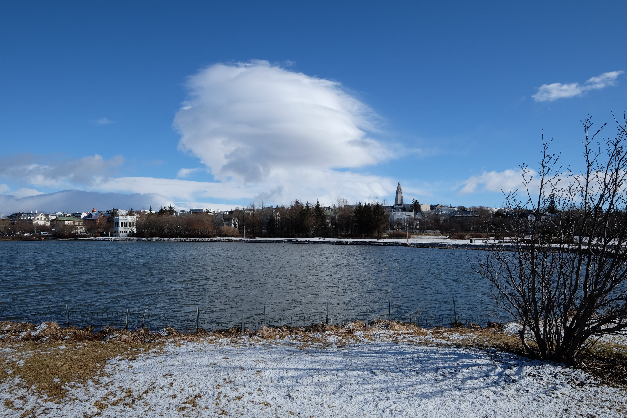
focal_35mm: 23
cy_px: 209
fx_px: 401
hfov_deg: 76.1
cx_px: 314
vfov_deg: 55.1
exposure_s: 1/350
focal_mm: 15.1
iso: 200
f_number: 11
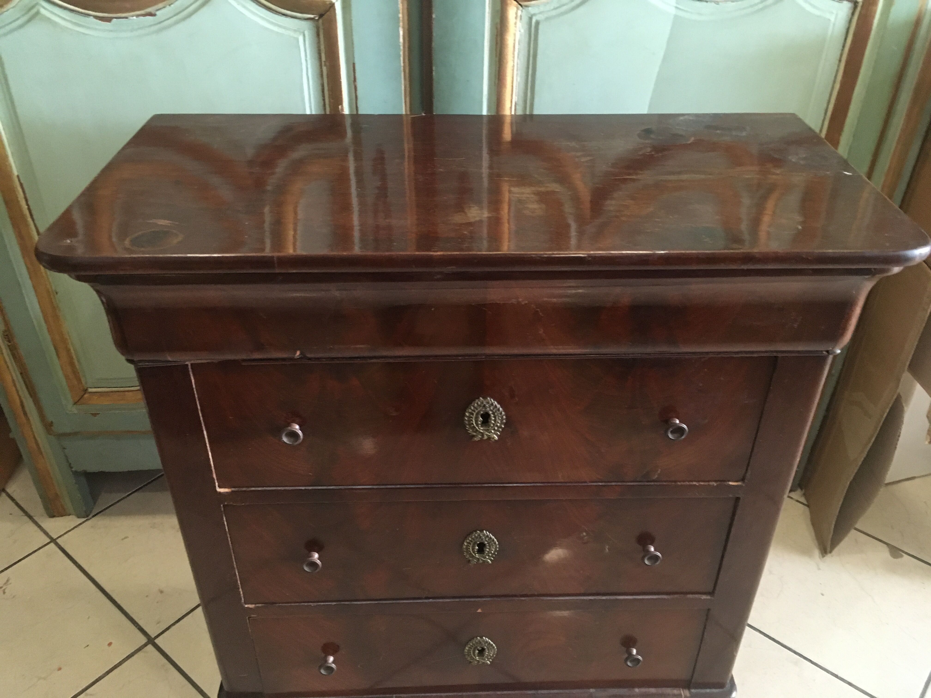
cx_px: 466
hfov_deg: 61.7
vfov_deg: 48.2
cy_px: 349
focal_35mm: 29
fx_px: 780
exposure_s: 1/25
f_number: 2.2
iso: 200
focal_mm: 4.15
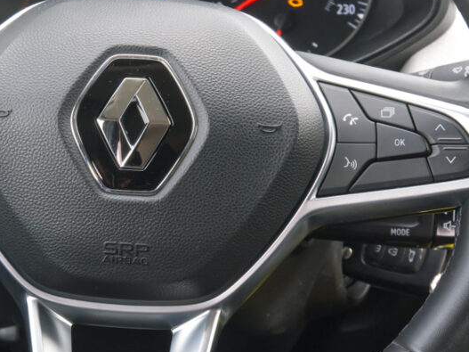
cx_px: 127
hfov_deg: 15.5
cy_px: 134
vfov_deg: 11.7
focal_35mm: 127
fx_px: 1720
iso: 2000
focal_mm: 45
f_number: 9
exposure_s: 1/160
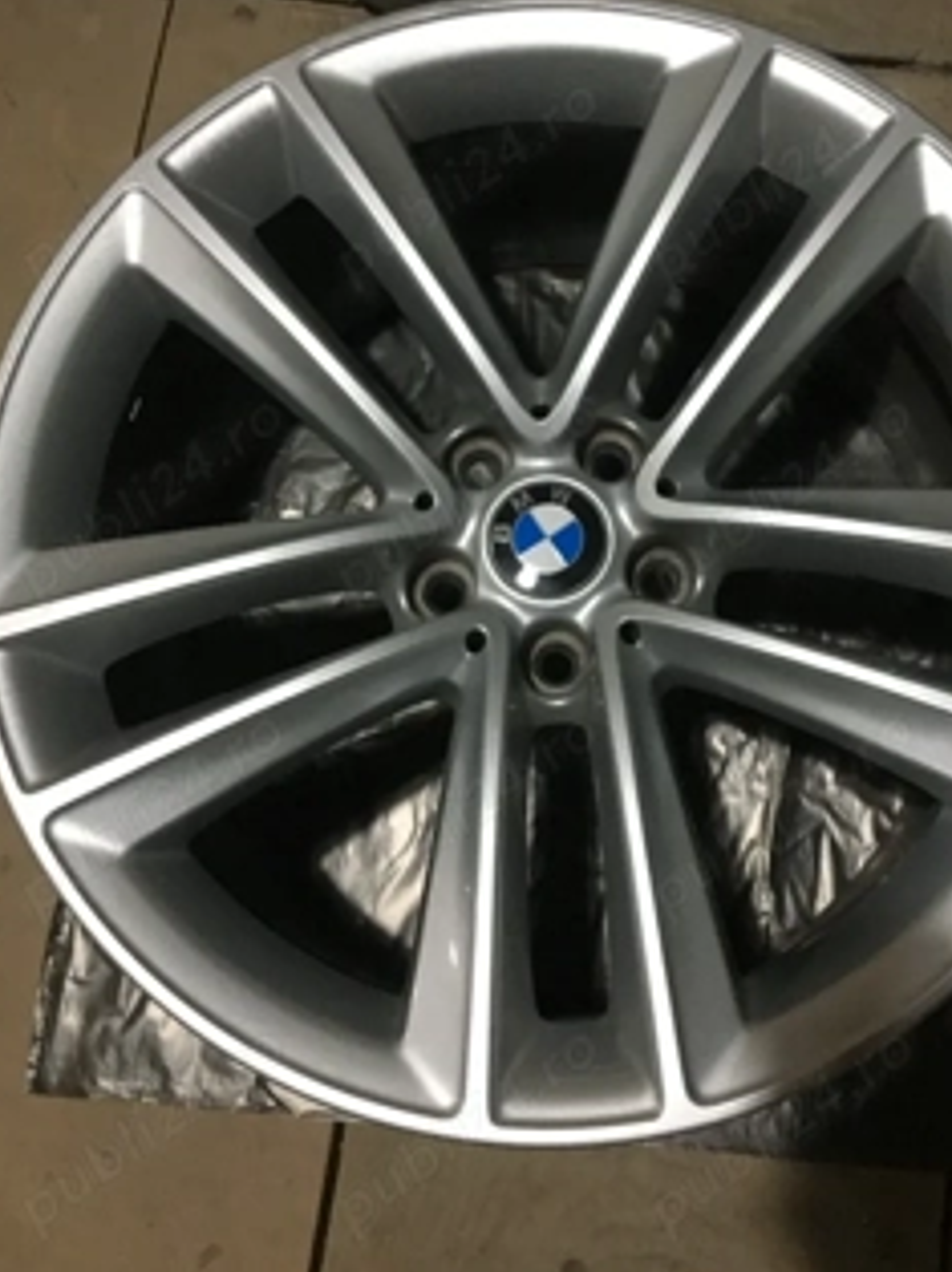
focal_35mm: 37
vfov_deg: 50.0
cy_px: 547
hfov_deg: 38.5
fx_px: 1359
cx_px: 547
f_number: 2.2
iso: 200
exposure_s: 1/17
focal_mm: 4.15
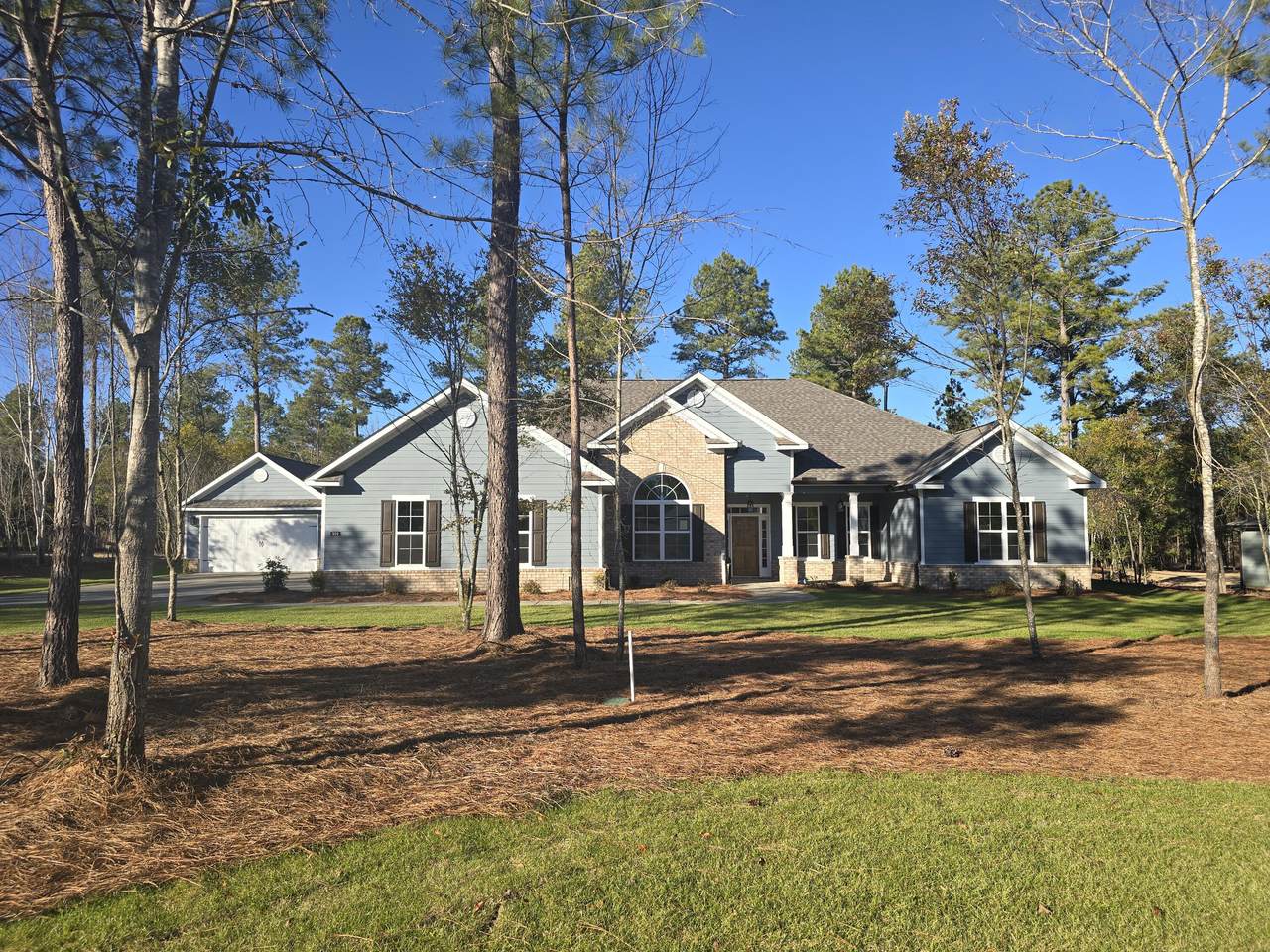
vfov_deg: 58.9
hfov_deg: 73.9
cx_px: 635
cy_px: 476
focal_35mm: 23
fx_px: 844
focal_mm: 6.3
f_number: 1.7
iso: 12
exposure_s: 1/531
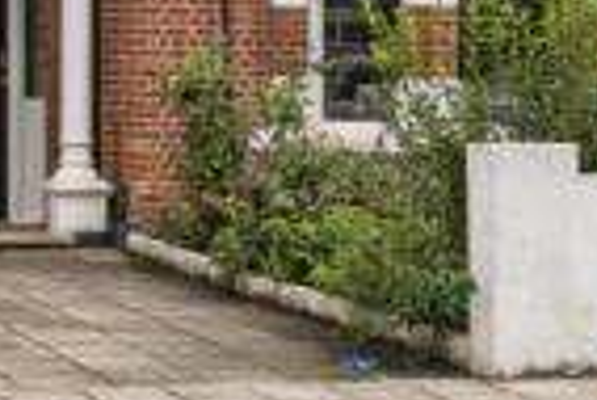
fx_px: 1909
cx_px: 149
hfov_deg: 17.7
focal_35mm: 115
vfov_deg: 10.8
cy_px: -432
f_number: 9
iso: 320
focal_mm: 25
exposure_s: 1/250
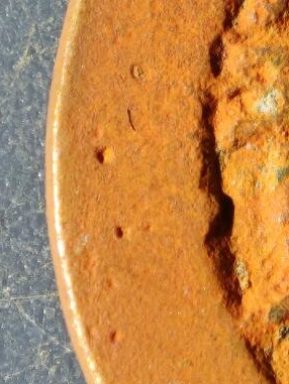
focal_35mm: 520
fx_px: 5785
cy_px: 94
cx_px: 590
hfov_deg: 2.8
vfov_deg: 3.8
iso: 200
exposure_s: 1/100
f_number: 2
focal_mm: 9
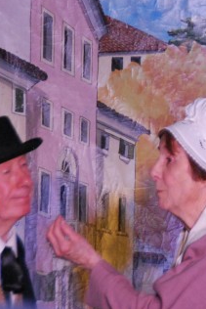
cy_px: 21
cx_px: 270
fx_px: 3459
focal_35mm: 403
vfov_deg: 5.1
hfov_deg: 3.4
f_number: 5.3
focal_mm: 95
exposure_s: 1/100
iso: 1600
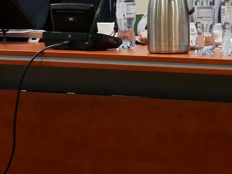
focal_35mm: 289
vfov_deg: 5.1
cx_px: 39
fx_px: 1939
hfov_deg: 6.8
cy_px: -73
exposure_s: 1/80
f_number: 2.8
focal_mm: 35
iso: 1600
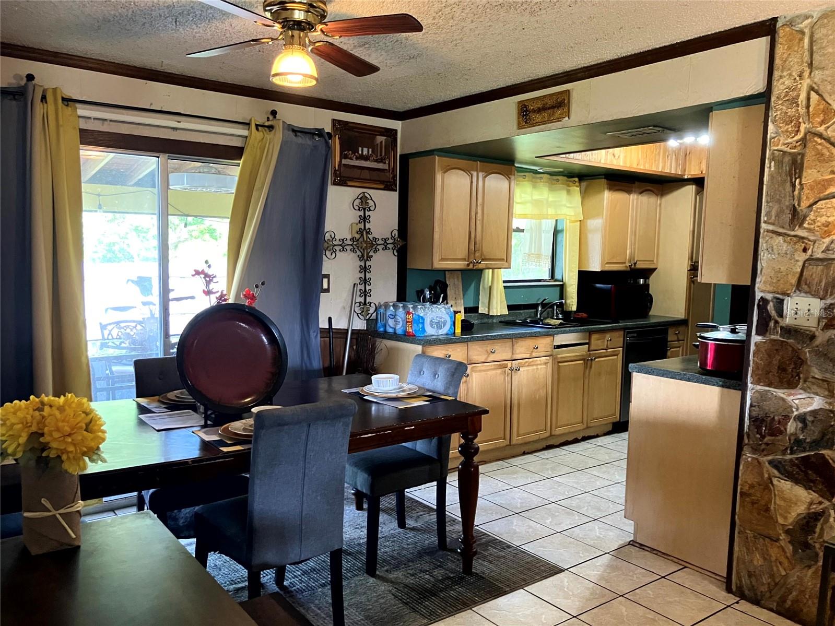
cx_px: 418
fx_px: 675
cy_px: 313
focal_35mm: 28
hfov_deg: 63.4
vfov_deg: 49.7
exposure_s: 1/60
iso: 320
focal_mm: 3.99
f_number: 1.8
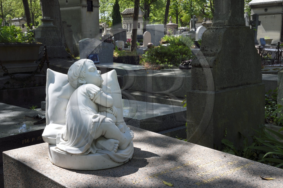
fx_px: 354
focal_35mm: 45
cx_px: 142
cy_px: 94
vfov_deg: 29.9
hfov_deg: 43.6
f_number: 20
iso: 400
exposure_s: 1/100
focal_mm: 45
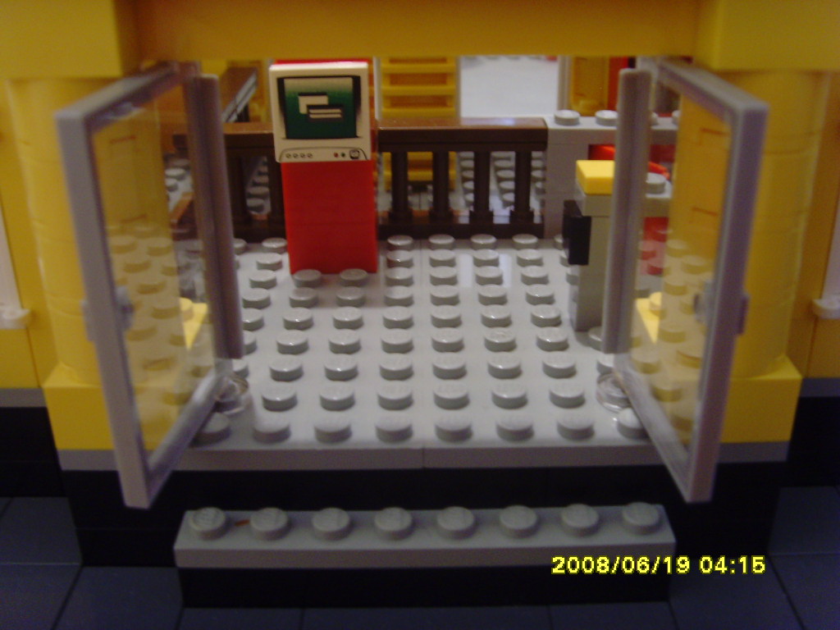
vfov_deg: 36.8
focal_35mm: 39
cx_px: 420
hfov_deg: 47.9
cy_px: 315
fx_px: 946
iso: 200
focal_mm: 6.6
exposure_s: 1/4
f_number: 3.5
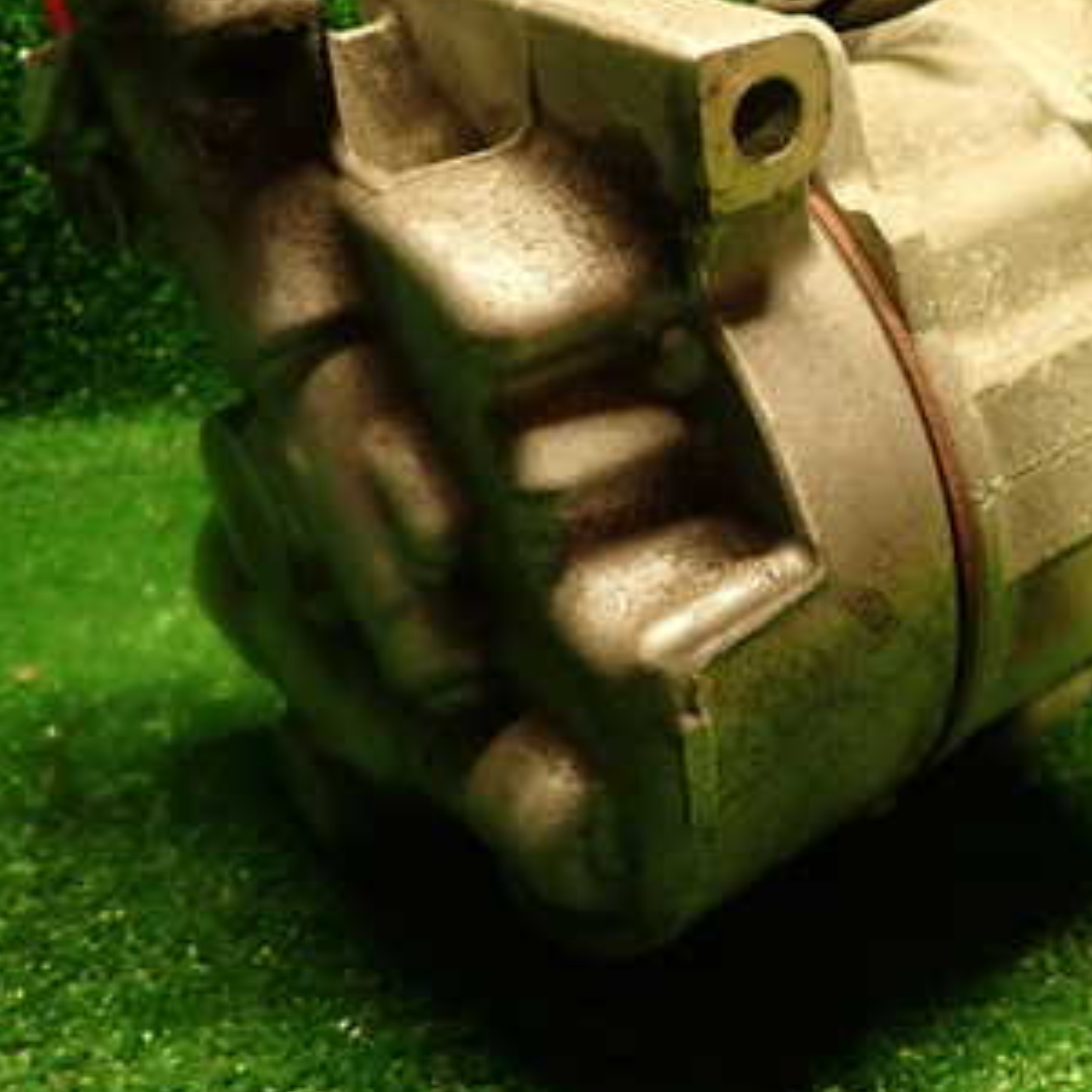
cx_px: 765
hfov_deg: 37.7
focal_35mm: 44
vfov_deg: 37.9
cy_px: 363
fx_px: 1570
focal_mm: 4.5
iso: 500
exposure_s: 1/30
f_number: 2
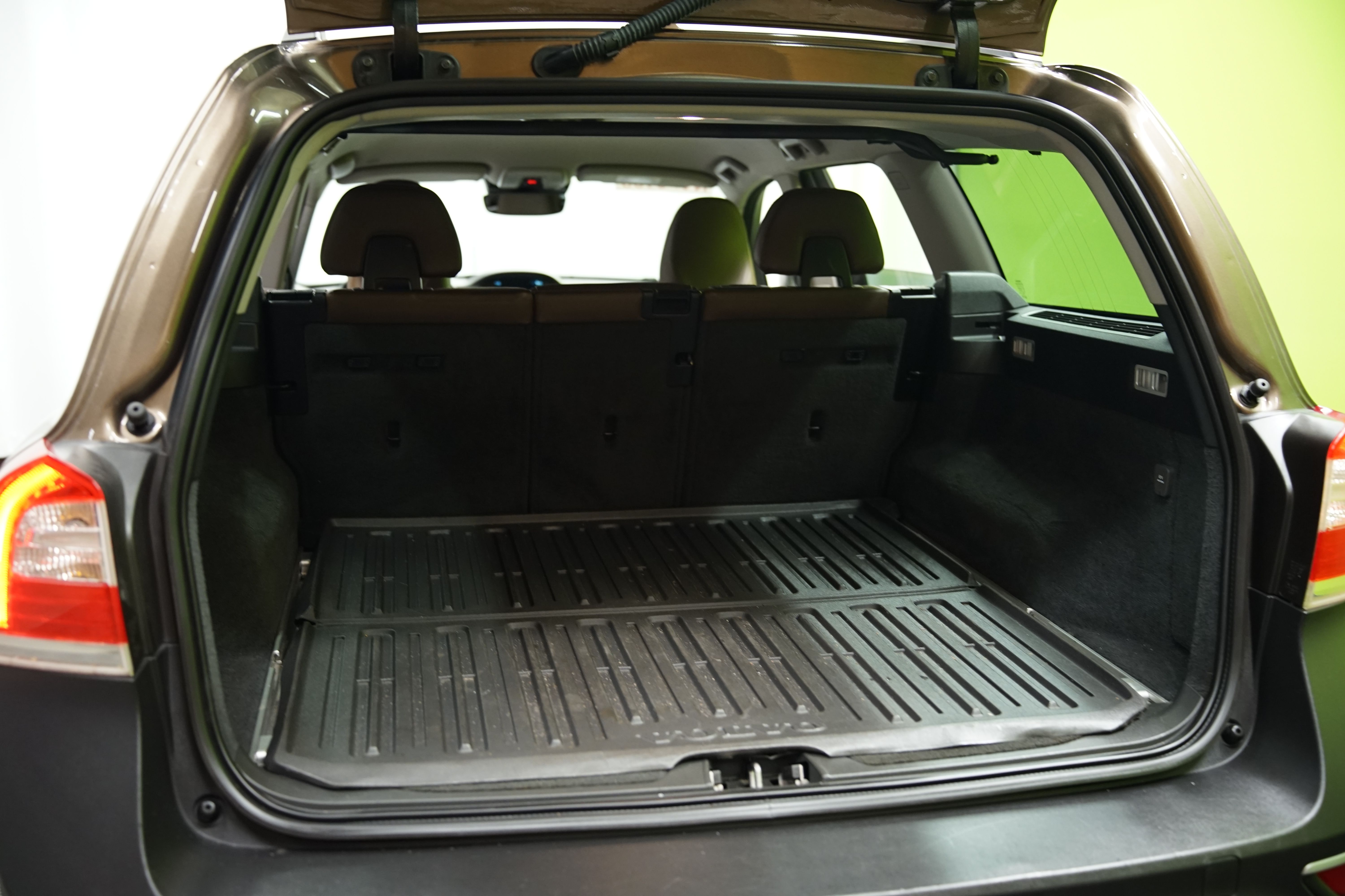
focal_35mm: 36
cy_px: 448
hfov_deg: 53.1
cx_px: 672
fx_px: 1345
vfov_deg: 36.9
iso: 1250
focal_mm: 36
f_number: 2.8
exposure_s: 1/30
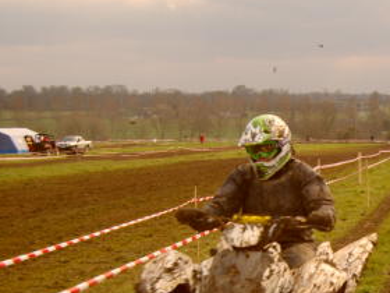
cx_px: 357
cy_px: 253
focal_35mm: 80
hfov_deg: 23.7
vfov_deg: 18.2
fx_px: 901
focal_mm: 7.4
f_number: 7.1
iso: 80
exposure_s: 1/180
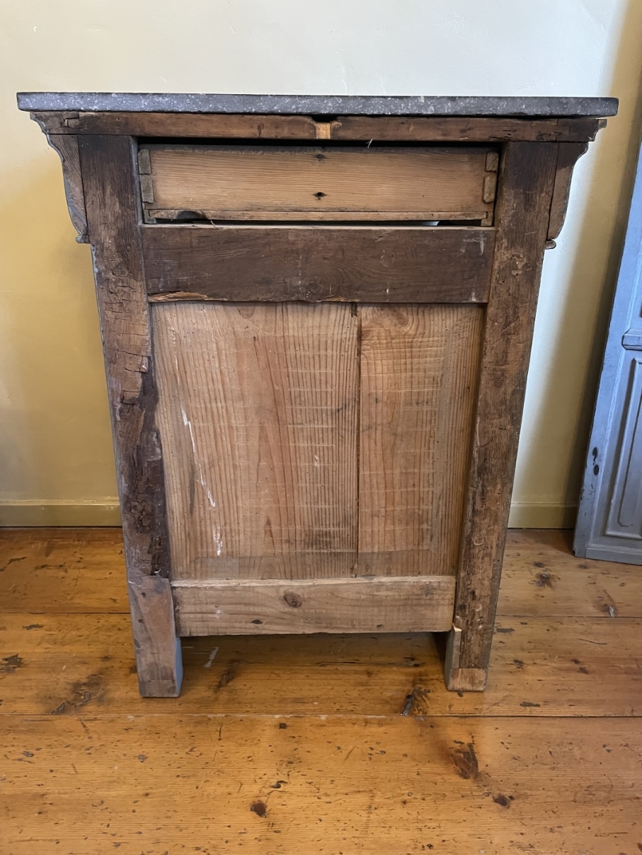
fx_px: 643
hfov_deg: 53.1
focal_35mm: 26
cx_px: 321
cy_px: 428
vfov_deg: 67.3
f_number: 1.6
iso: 640
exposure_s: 1/33
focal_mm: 4.2
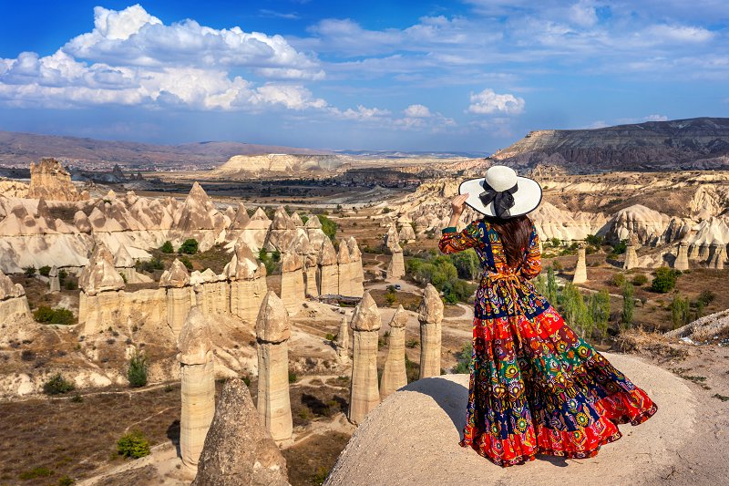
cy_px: 243
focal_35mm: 32
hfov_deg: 58.7
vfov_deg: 41.1
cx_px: 364
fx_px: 648
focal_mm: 32
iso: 100
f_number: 8
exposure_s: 1/400
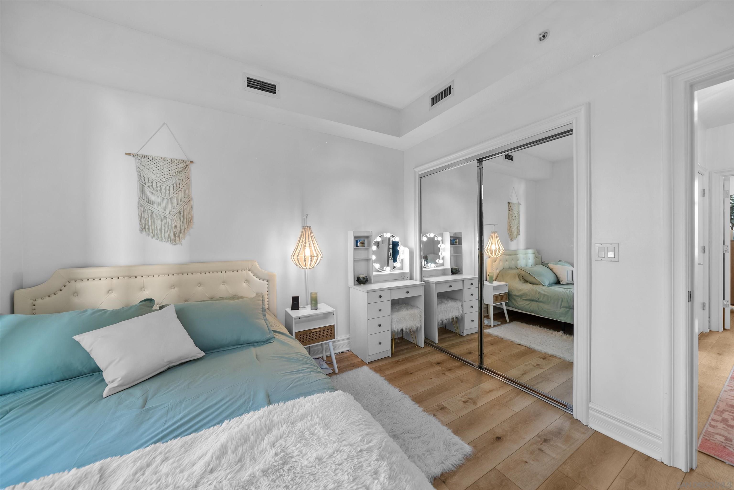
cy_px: 245
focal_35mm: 12
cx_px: 367
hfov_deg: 112.6
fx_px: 245
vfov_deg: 90.1
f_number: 6.3
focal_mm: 12
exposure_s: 1
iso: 125
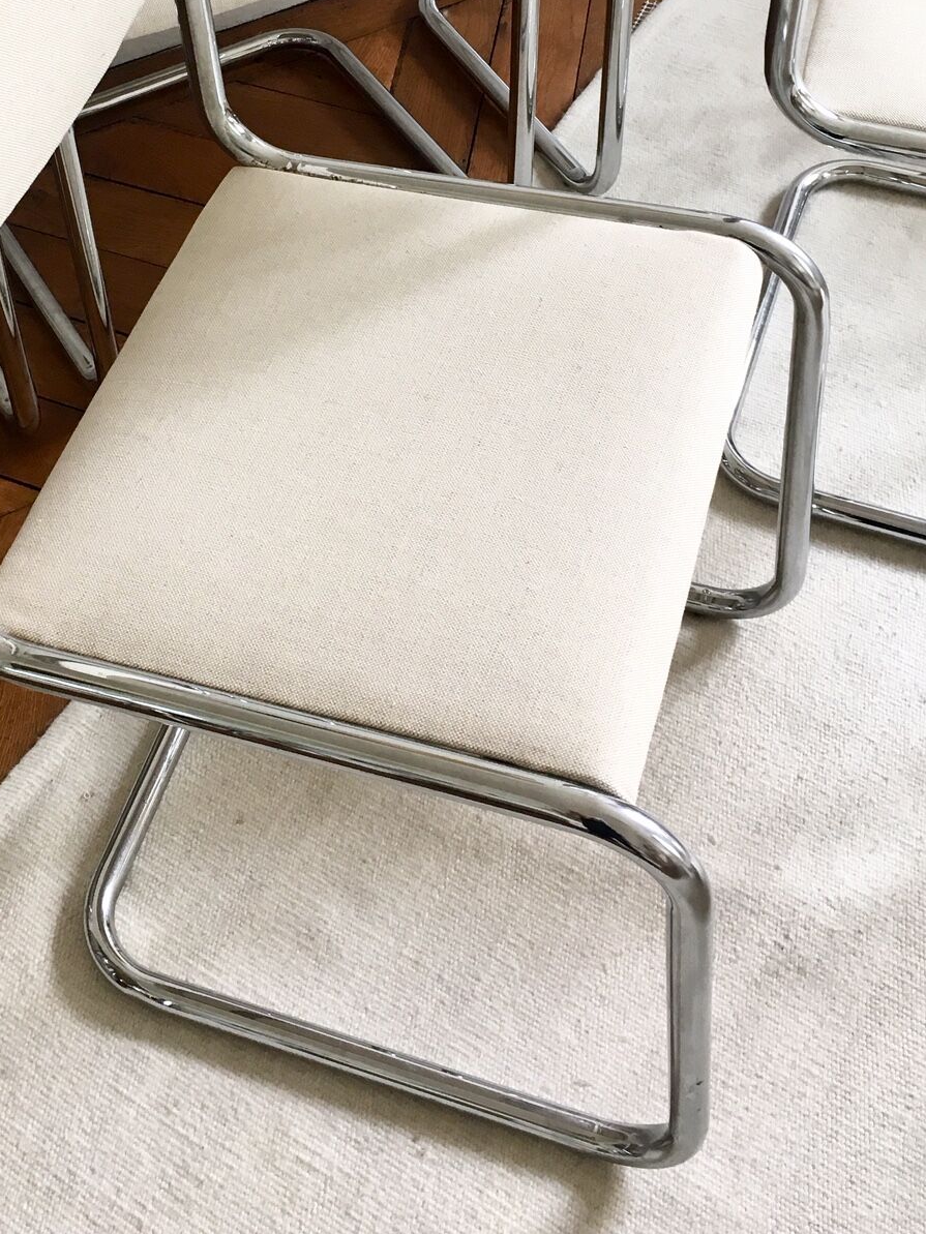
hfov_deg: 29.4
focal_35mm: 49
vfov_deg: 37.7
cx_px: 269
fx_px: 1747
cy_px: 275
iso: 40
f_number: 2.2
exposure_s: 1/33
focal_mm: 4.15
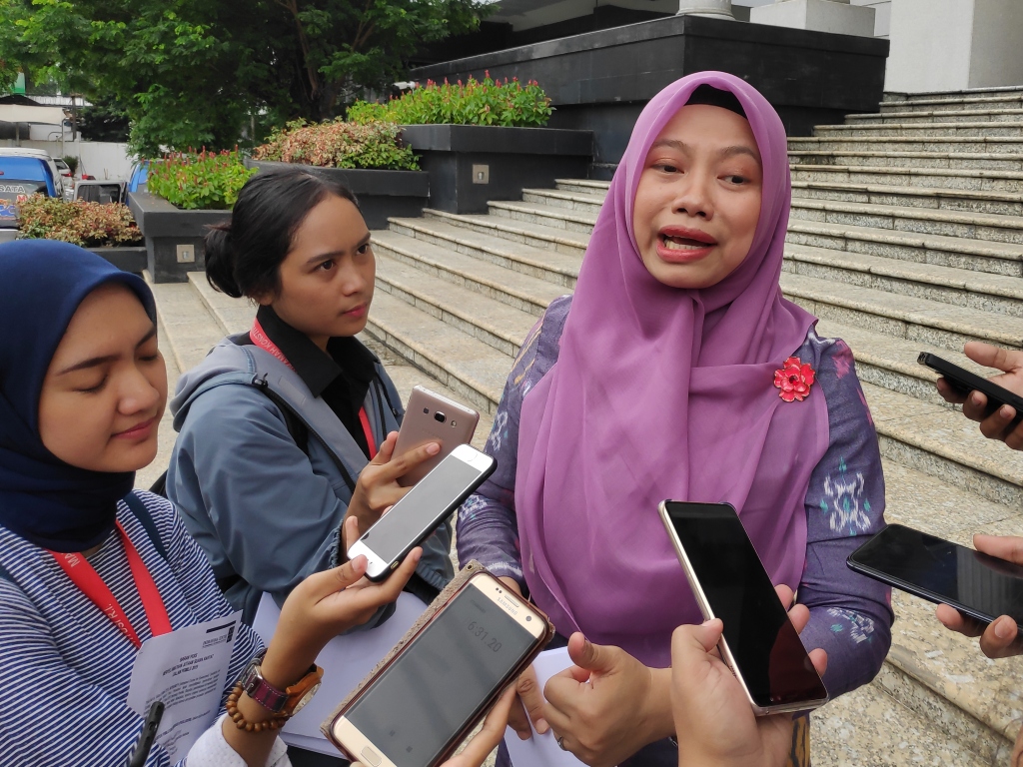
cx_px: 512
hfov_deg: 81.7
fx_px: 591
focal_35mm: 20
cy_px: 384
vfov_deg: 66.0
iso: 100
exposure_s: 1/738
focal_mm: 3.94
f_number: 1.9
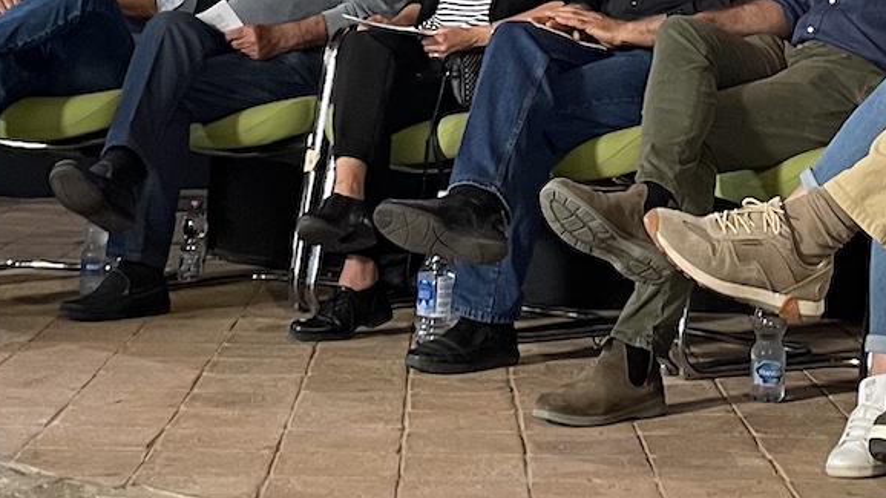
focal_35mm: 98
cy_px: -385
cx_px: 607
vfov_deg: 11.5
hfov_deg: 21.7
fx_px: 2302
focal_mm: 4.2
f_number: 1.6
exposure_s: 1/50
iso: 160
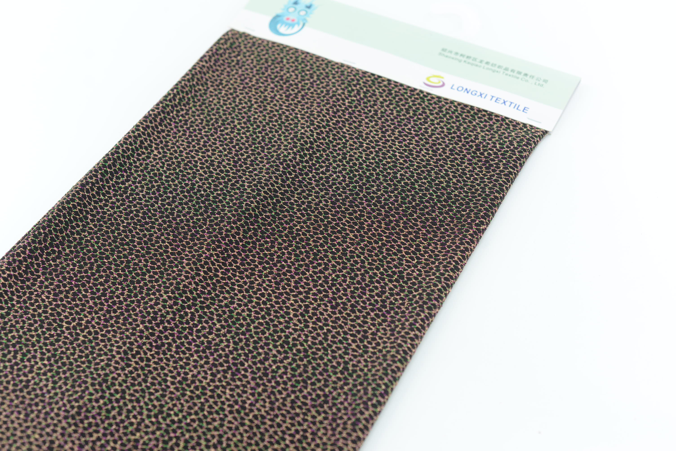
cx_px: 338
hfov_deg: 39.6
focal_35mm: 50
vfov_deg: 27.0
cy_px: 226
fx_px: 939
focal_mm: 50
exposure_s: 1/60
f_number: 4
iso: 100
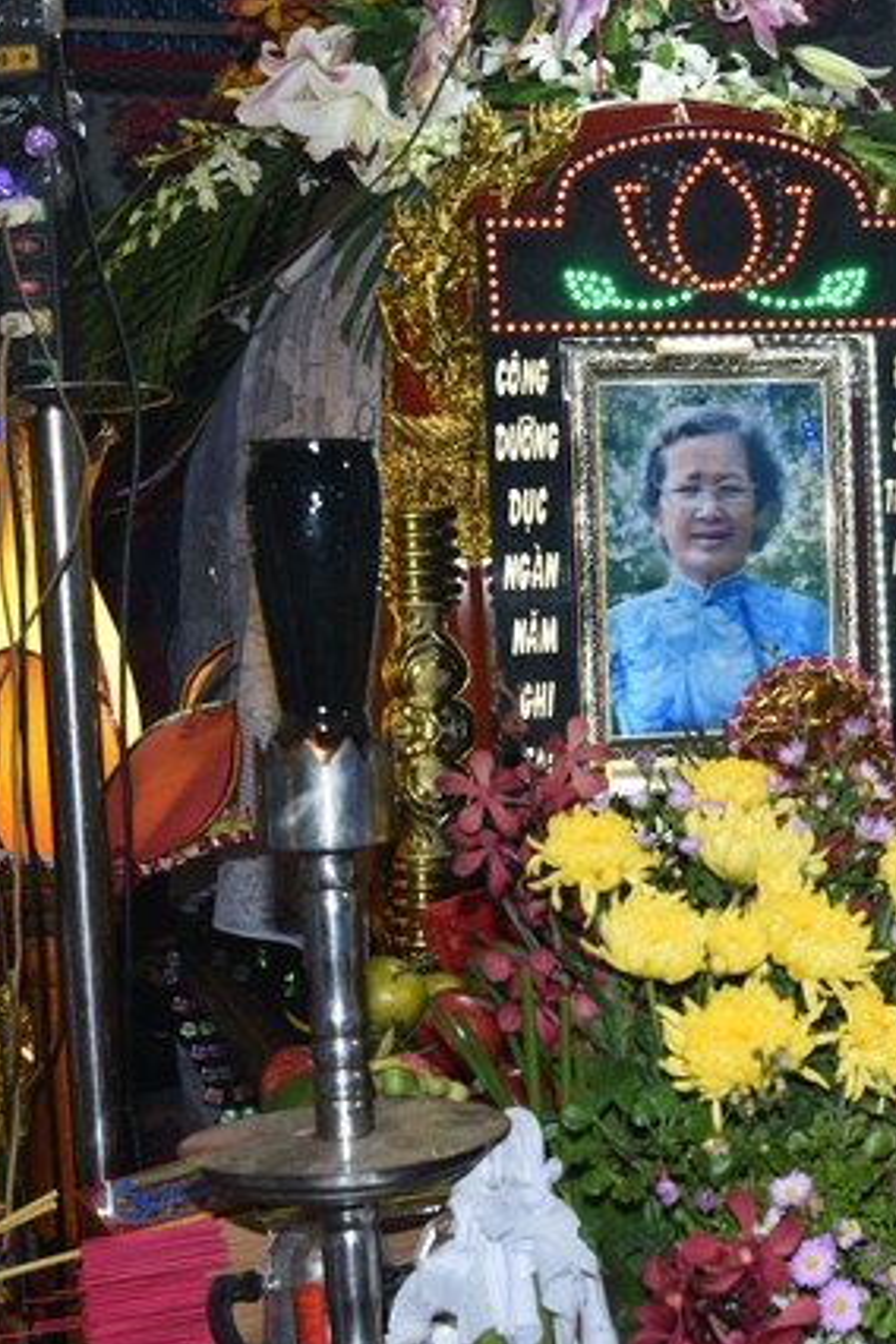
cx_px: 732
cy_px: 678
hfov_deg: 21.9
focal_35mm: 61
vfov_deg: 32.9
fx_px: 2277
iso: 500
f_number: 5.6
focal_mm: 40
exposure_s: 1/80
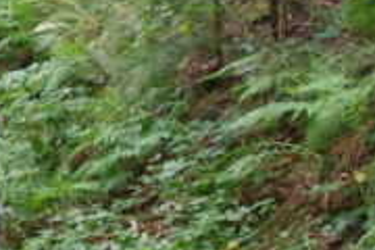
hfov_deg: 11.7
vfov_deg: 8.9
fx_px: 1604
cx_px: -425
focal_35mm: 154
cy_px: 166
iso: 6400
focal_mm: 18
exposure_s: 1/250
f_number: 7.1
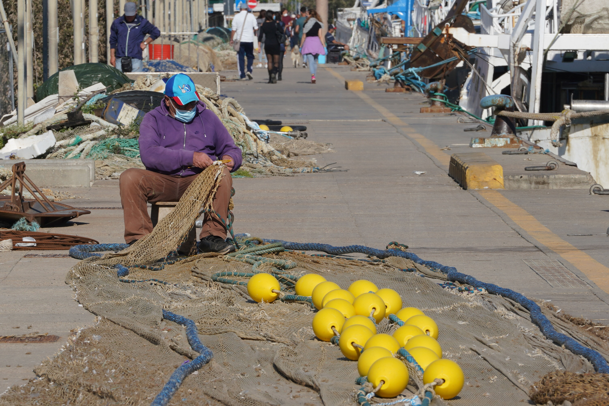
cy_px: 203
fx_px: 5076
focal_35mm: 300
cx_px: 304
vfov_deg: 4.6
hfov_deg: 6.9
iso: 160
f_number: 14
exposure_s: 1/250
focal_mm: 200
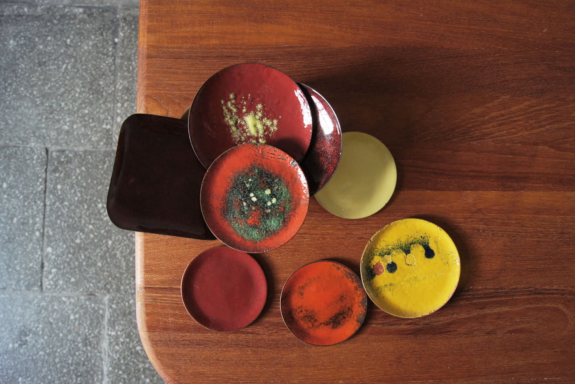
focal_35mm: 27
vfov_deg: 47.9
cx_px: 288
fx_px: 431
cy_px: 192
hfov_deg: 67.4
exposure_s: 1/125
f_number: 5.6
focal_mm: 18
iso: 400
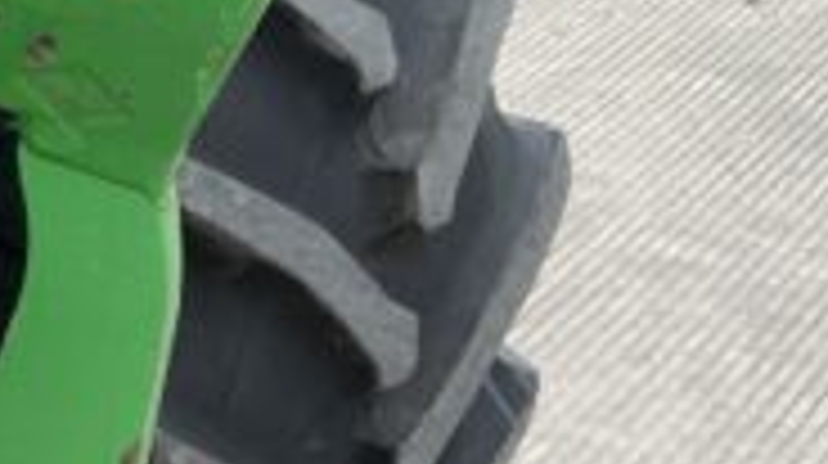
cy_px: 608
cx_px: -369
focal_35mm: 110
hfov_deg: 17.7
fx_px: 2412
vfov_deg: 10.7
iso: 25
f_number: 1.8
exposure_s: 1/122
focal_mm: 3
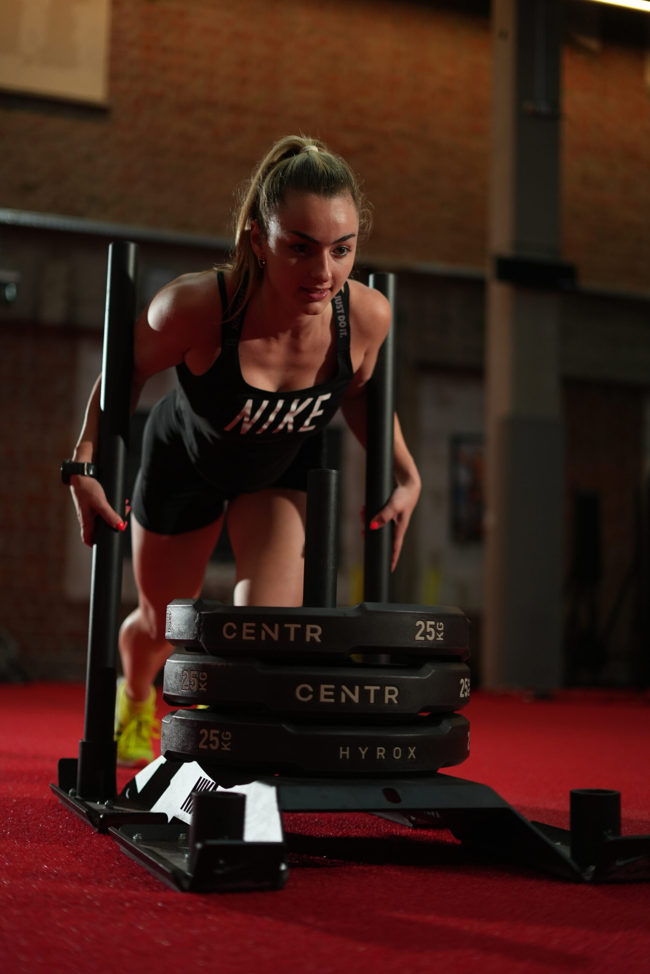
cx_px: 325
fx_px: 1354
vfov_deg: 39.6
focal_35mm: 50
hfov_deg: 27.0
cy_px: 487
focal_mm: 50
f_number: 1.8
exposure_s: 1/320
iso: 800
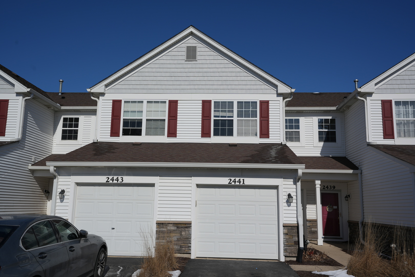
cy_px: 138
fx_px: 392
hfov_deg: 55.8
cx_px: 208
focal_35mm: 34
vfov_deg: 38.9
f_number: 8
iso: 100
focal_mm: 34
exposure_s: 1/1000
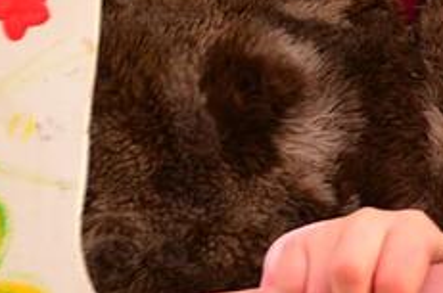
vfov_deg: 3.9
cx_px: 554
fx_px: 4310
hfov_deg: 5.8
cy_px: -274
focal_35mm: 351
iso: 400
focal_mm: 50
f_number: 5.6
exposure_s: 1/320
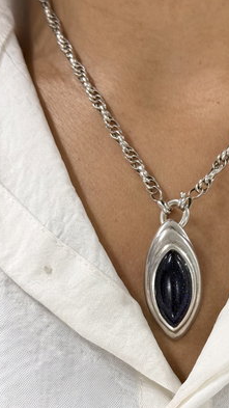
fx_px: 767
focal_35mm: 71
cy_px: 241
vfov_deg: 29.7
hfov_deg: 16.8
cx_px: 197
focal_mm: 6.76
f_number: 1.78
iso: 160
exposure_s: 1/60
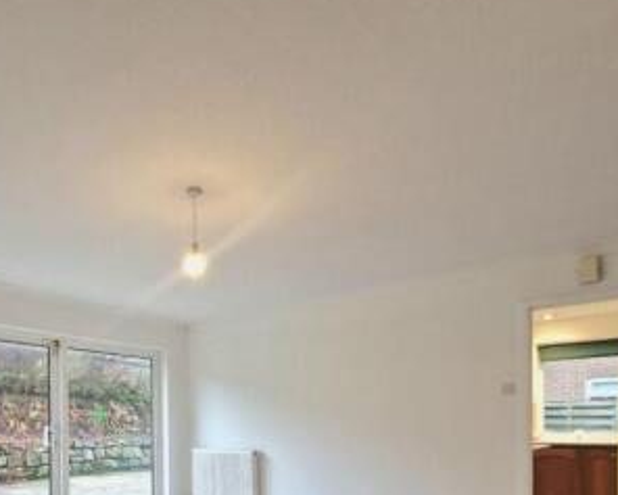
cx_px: 214
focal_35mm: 25
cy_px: 425
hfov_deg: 66.5
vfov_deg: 51.6
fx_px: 457
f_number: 2.2
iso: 125
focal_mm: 2.2
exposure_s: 1/50
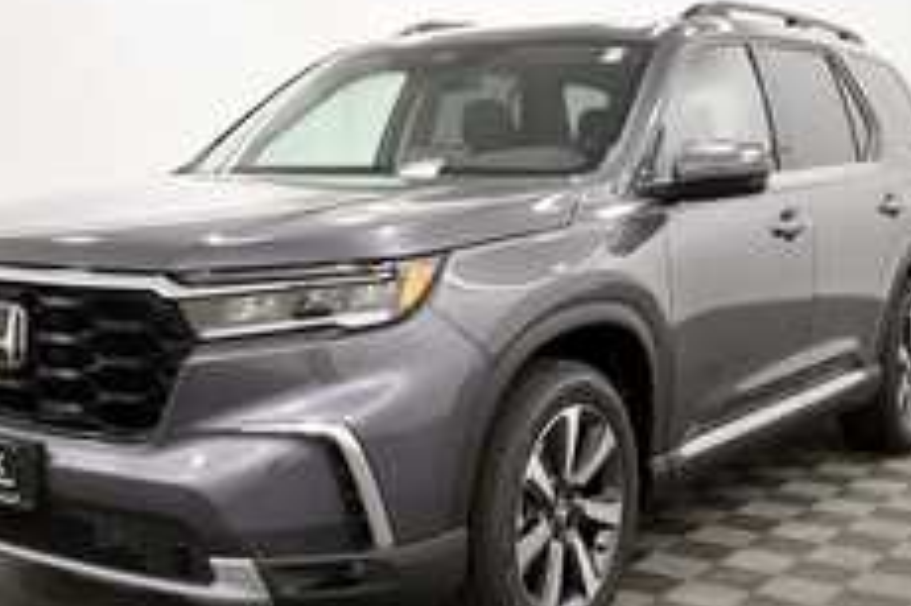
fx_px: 1188
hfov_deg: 41.9
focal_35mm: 47
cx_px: 400
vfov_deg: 28.6
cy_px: 343
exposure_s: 1/125
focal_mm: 18
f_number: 5.3
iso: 1250
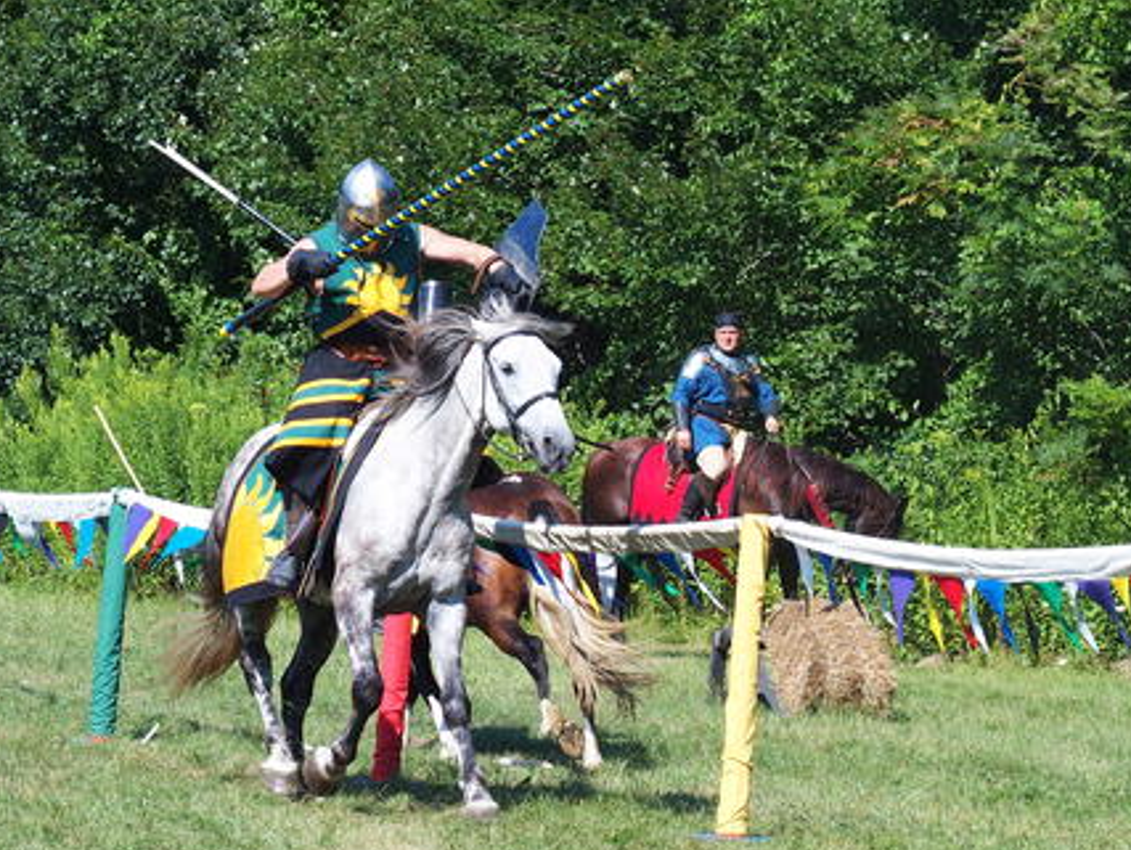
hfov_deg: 12.5
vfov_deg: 9.4
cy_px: 445
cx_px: 562
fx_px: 5167
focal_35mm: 158
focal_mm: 31.8
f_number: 3.5
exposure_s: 1/800
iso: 100
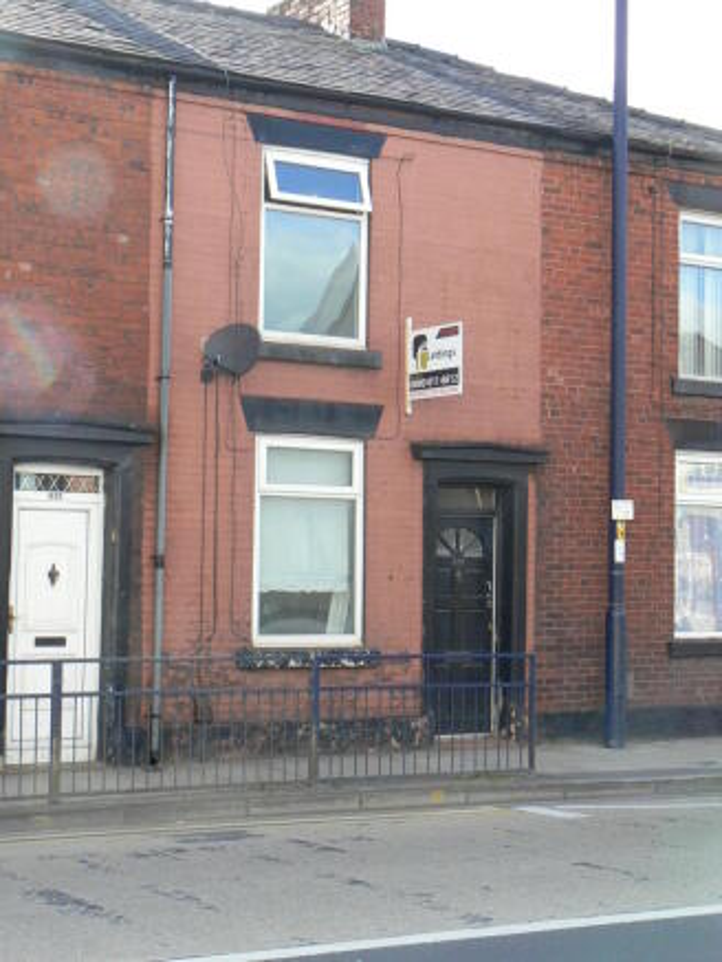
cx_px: 361
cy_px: 481
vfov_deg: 31.2
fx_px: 1723
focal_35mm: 62
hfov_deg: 23.7
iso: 80
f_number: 5.6
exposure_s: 1/125
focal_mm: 10.4
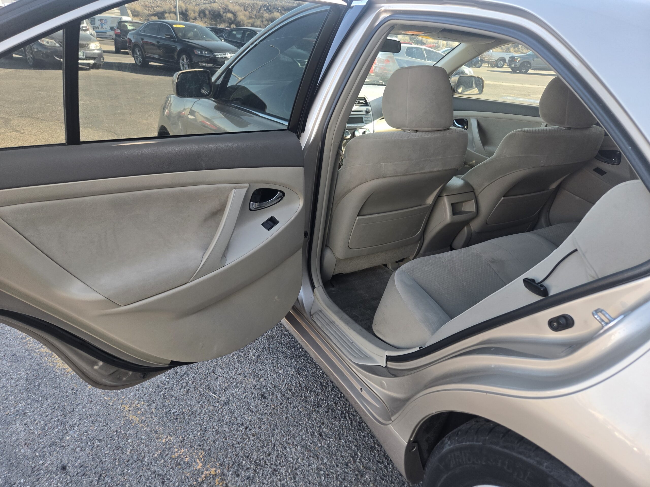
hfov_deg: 73.9
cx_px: 325
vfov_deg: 58.9
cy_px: 244
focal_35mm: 23
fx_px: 432
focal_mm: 5.4
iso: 100
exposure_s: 1/508
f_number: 1.8
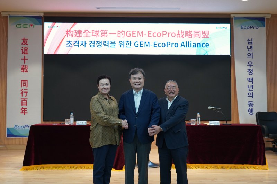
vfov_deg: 29.2
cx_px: 138
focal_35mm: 46
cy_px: 92
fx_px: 354
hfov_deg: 42.8
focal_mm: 46
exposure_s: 1/160
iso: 2500
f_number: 4
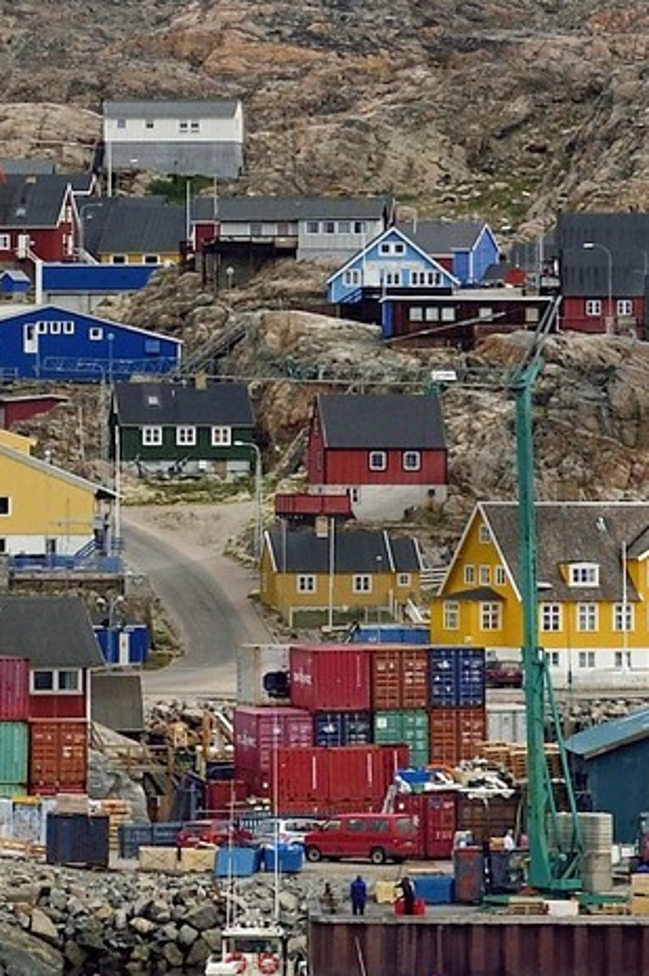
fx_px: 9810
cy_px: -280
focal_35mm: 362
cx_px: -23
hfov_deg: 3.8
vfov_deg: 5.7
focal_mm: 70
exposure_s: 1/400
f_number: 10
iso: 400
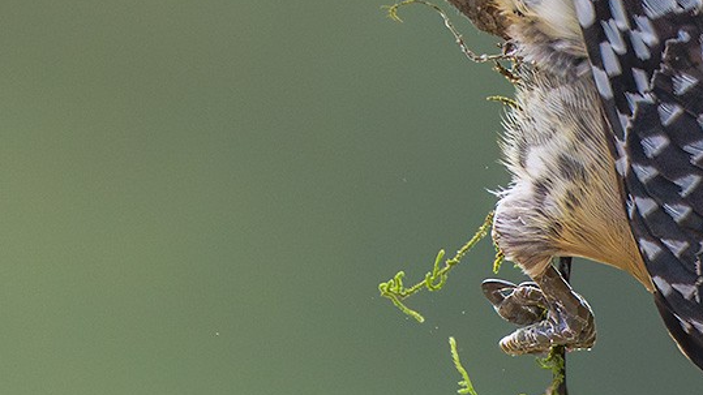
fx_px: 41749
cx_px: 480
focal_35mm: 2240
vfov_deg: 0.5
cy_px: 275
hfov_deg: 1.0
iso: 5000
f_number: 8
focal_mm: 600
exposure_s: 1/1600
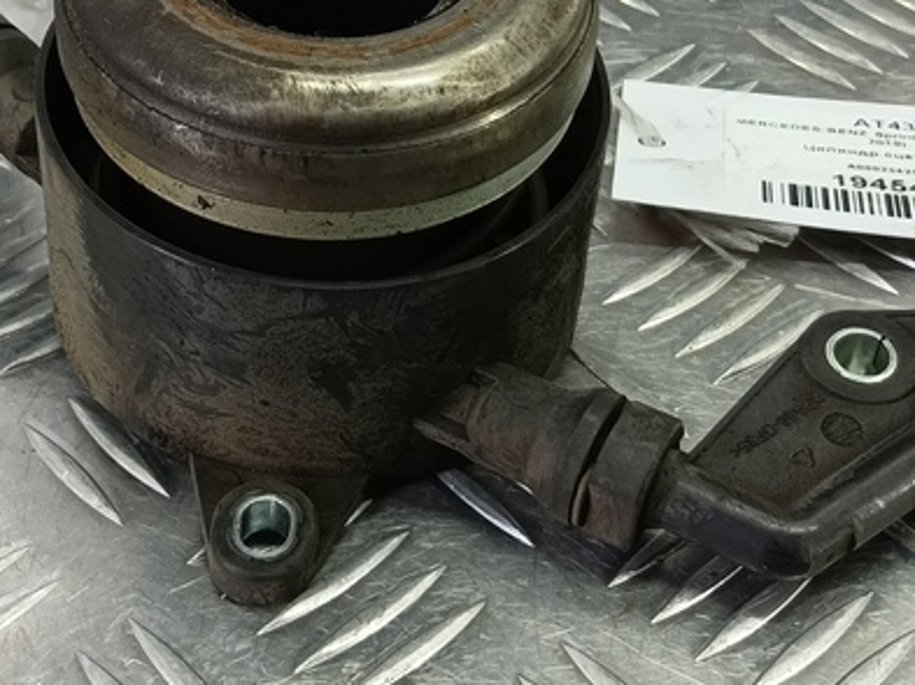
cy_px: 175
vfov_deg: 24.1
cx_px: 407
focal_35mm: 60
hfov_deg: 32.2
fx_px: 1585
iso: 146
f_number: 1.6
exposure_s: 1/50
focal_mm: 4.11
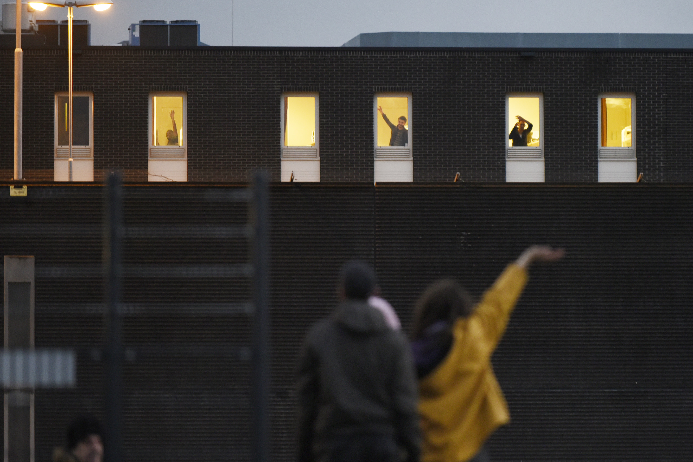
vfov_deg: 4.9
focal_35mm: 282
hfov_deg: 7.3
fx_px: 5430
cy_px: 229
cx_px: 469
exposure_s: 1/100
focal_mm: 200
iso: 2000
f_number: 2.8
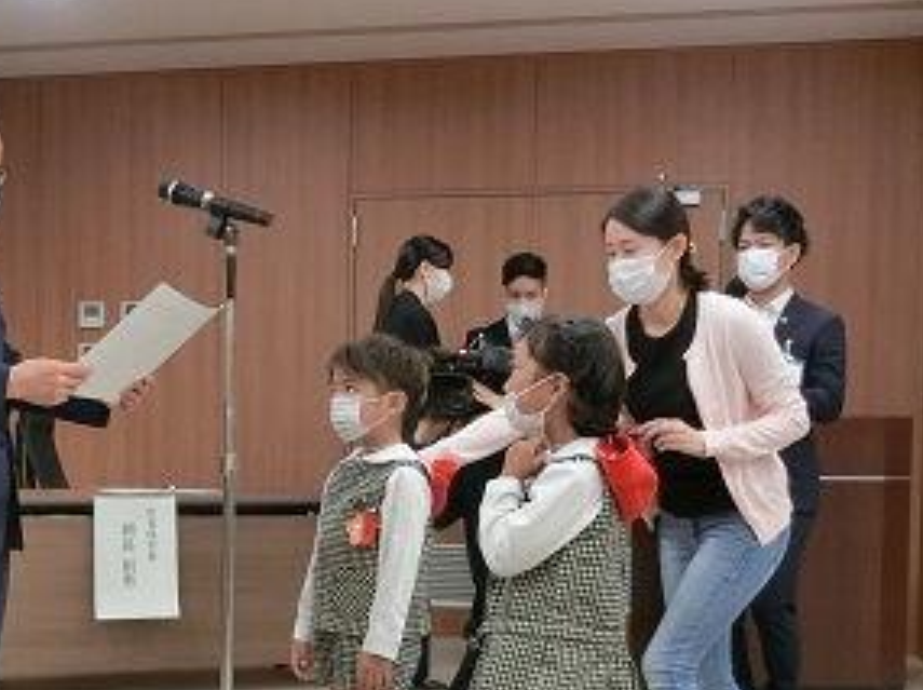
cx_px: 246
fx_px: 1598
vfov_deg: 24.1
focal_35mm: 60
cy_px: 509
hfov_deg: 31.7
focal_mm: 6.9
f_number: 4.1
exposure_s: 1/60
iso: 400
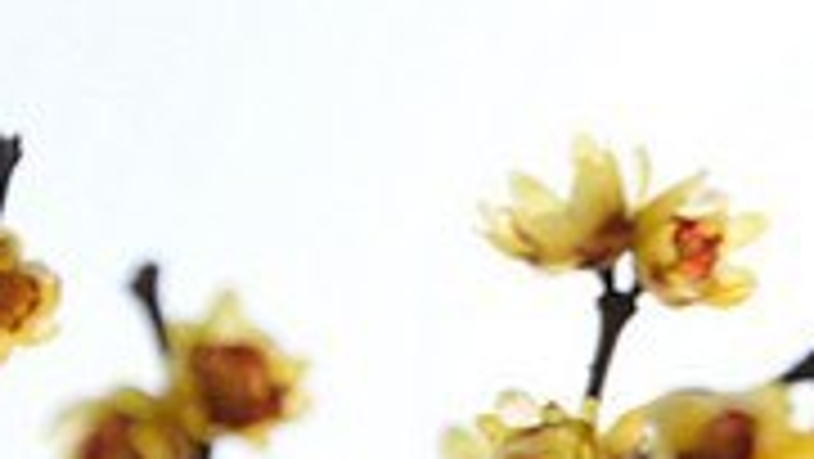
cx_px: 854
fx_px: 8983
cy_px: 137
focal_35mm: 416
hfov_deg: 5.2
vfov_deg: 2.9
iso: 200
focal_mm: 80
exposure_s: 1/60
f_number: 5.3
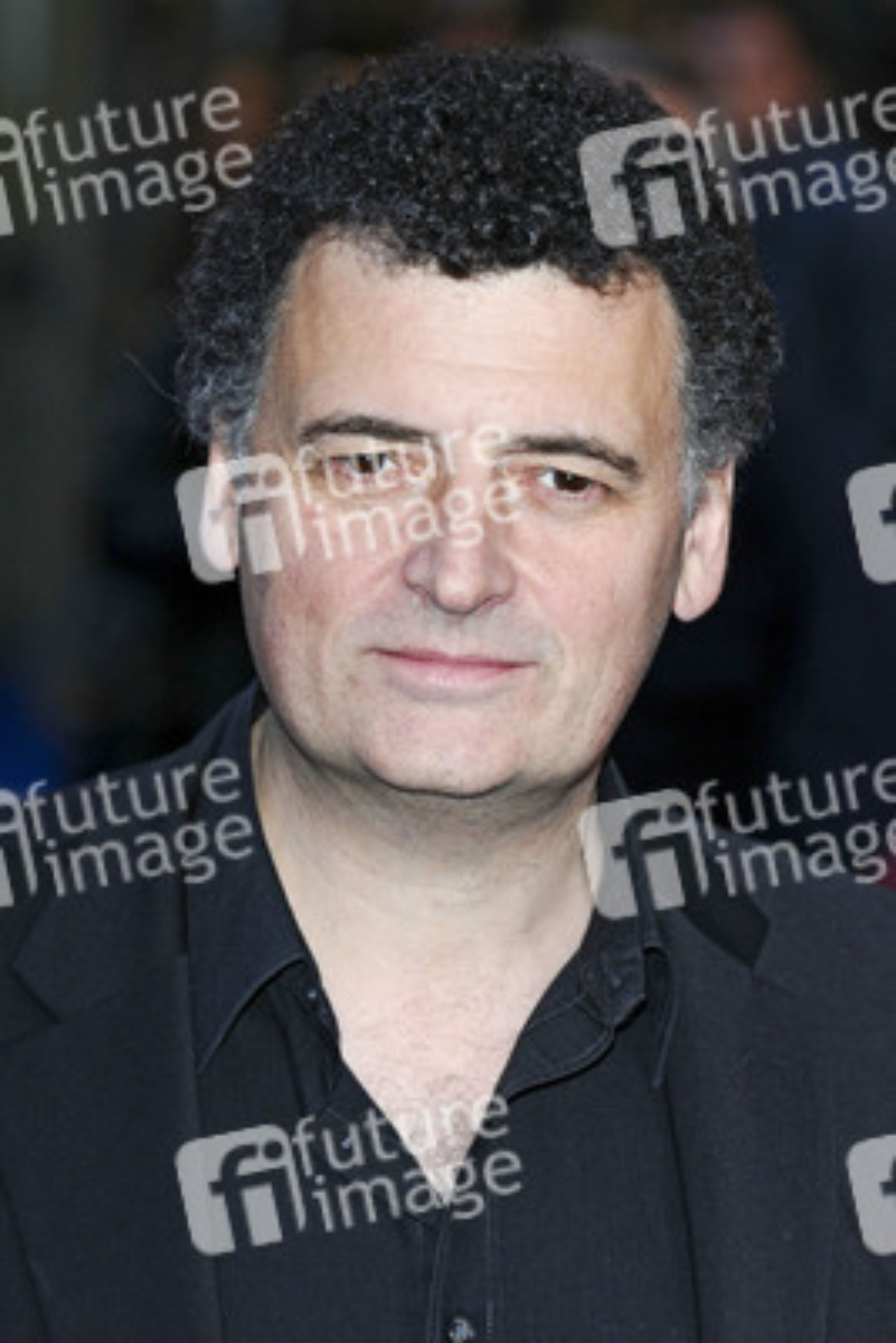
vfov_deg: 13.0
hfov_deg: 8.7
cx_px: 448
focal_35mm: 158
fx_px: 5874
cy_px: 672
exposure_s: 1/200
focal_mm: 105
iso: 320
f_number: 4.5
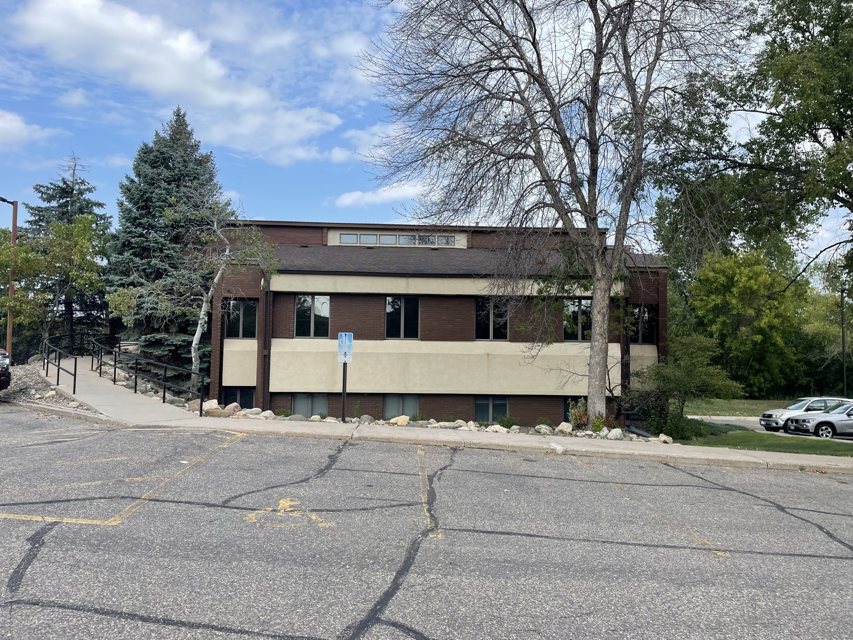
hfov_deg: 67.3
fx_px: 641
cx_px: 426
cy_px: 320
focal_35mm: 26
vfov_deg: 53.1
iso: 32
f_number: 1.6
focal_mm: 4.2
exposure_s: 1/2747
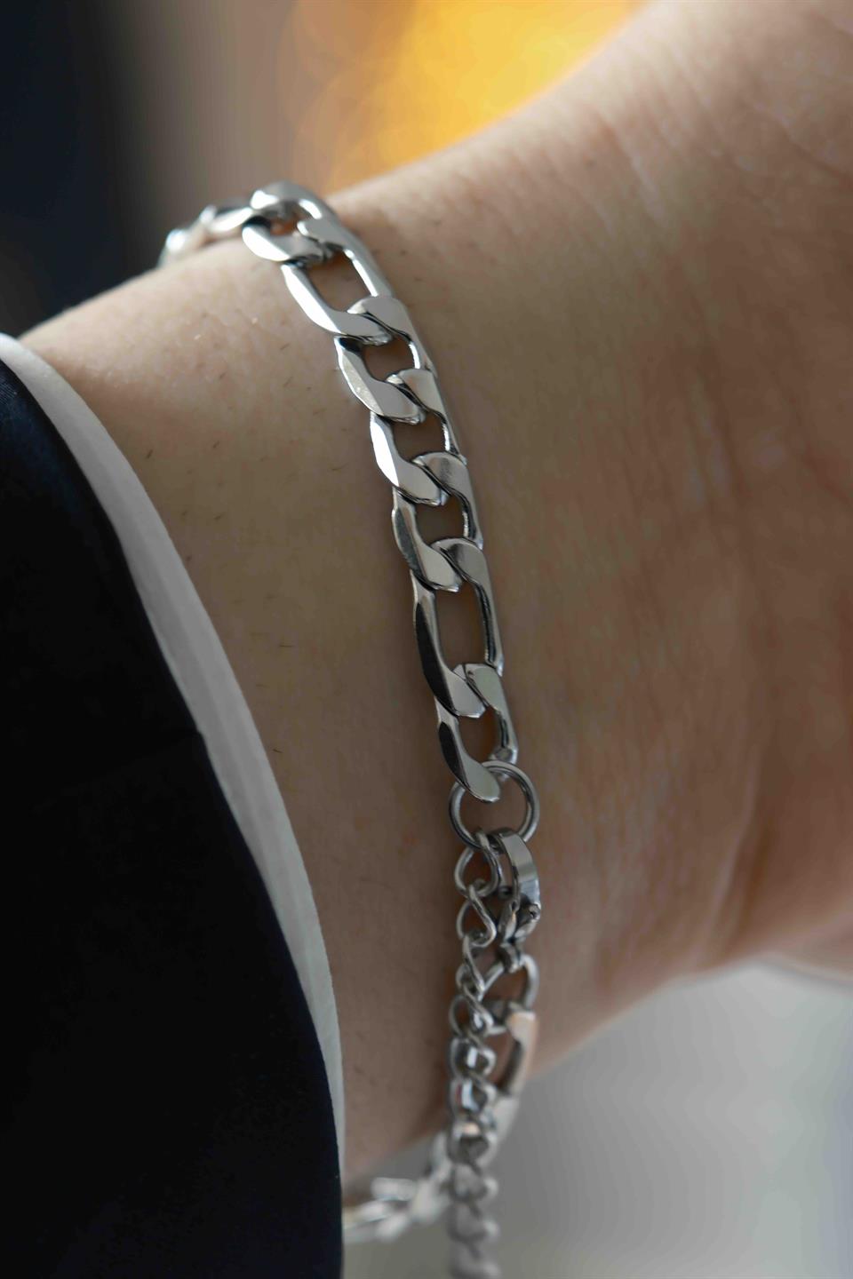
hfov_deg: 11.4
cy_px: 640
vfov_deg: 17.1
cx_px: 426
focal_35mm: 120
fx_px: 4265
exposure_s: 1/30
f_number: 4
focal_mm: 80
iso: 400
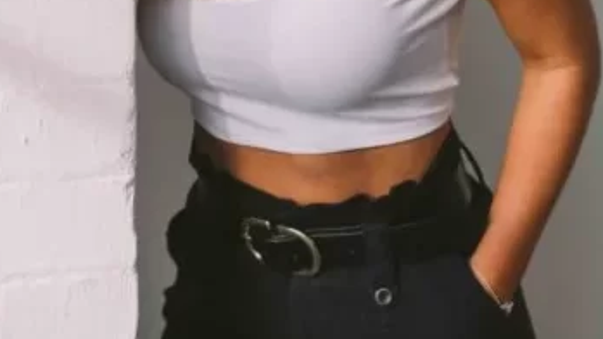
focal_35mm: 105
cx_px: 416
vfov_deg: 11.1
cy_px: -141
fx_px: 1678
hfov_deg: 20.3
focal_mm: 35
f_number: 4
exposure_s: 1/500
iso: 320
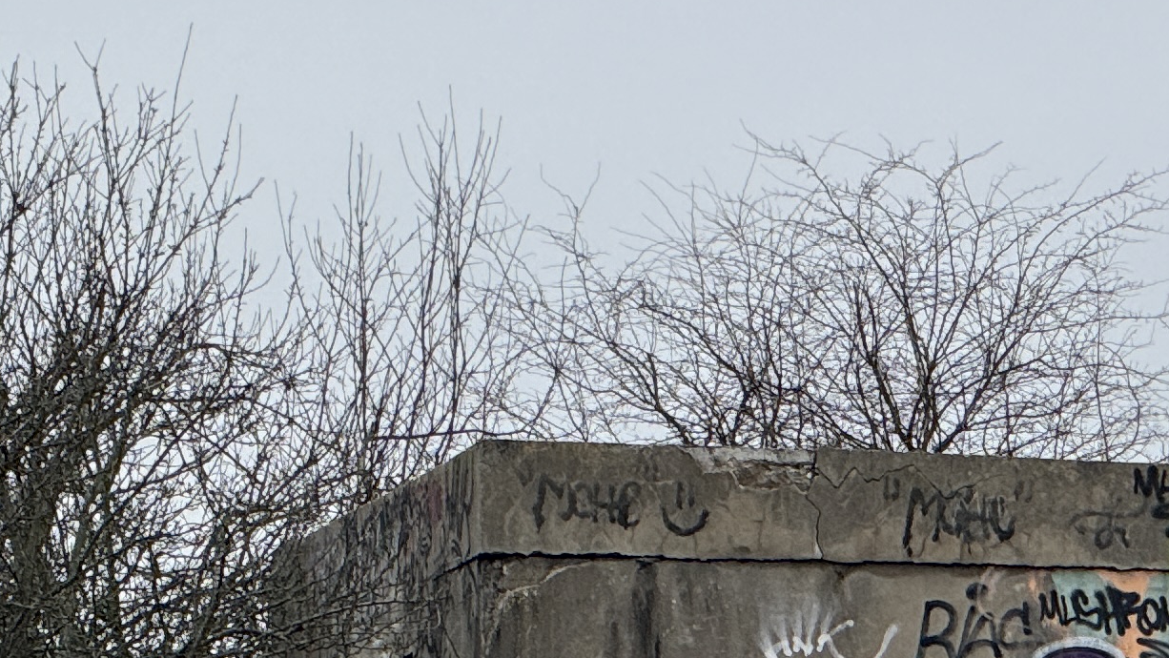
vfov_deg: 2.8
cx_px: 960
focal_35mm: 430
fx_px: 13331
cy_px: 528
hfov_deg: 5.0
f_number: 2.8
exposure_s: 1/371
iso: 50
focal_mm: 15.66
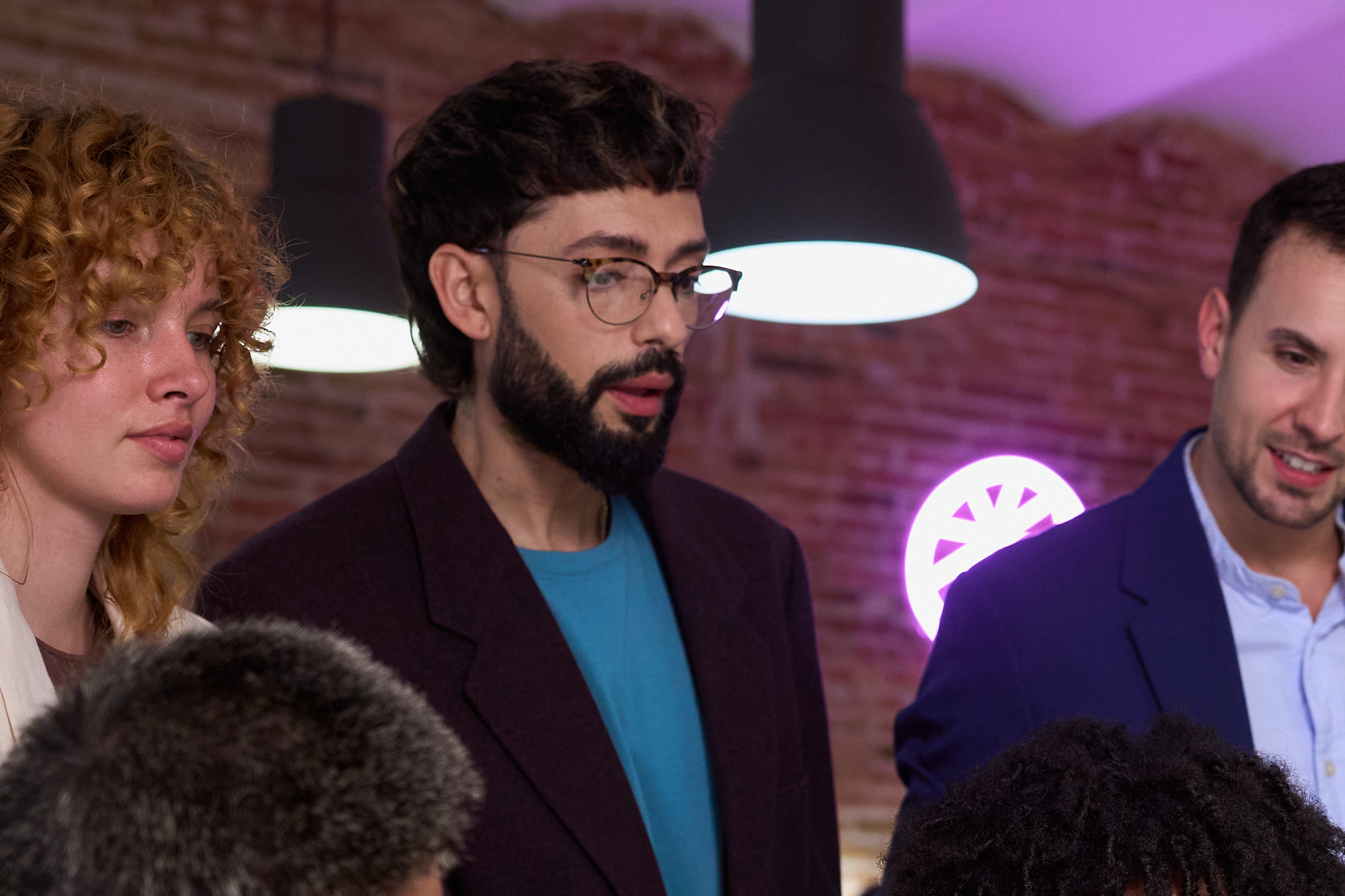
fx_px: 3288
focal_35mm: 88
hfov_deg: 22.9
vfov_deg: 15.2
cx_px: 1037
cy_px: 932
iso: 1600
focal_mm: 33
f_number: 2.5
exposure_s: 1/200
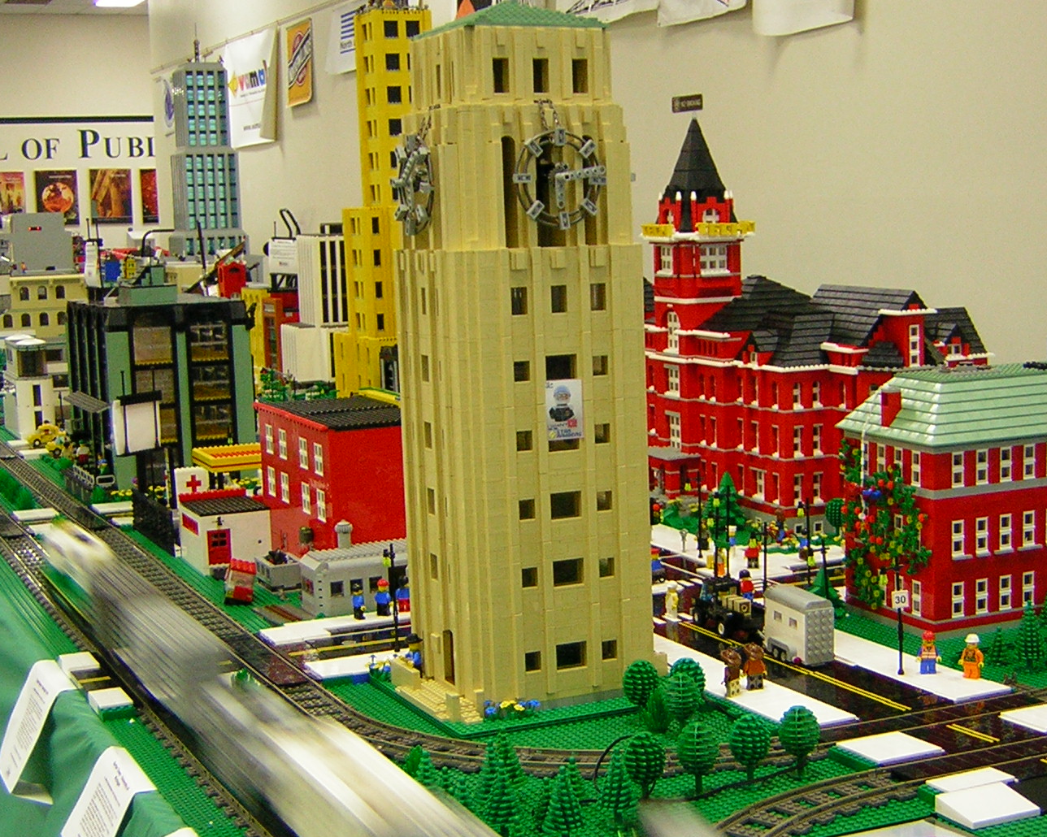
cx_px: 644
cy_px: 442
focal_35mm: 57
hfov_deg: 32.9
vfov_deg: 26.7
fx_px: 1766
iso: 101
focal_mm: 6.1
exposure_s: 1/5.7
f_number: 2.9
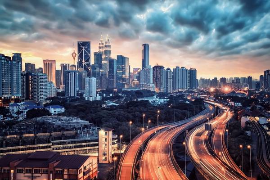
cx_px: 135
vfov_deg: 27.0
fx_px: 375
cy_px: 90
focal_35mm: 50
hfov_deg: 39.6
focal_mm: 50
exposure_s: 3
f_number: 8
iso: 64
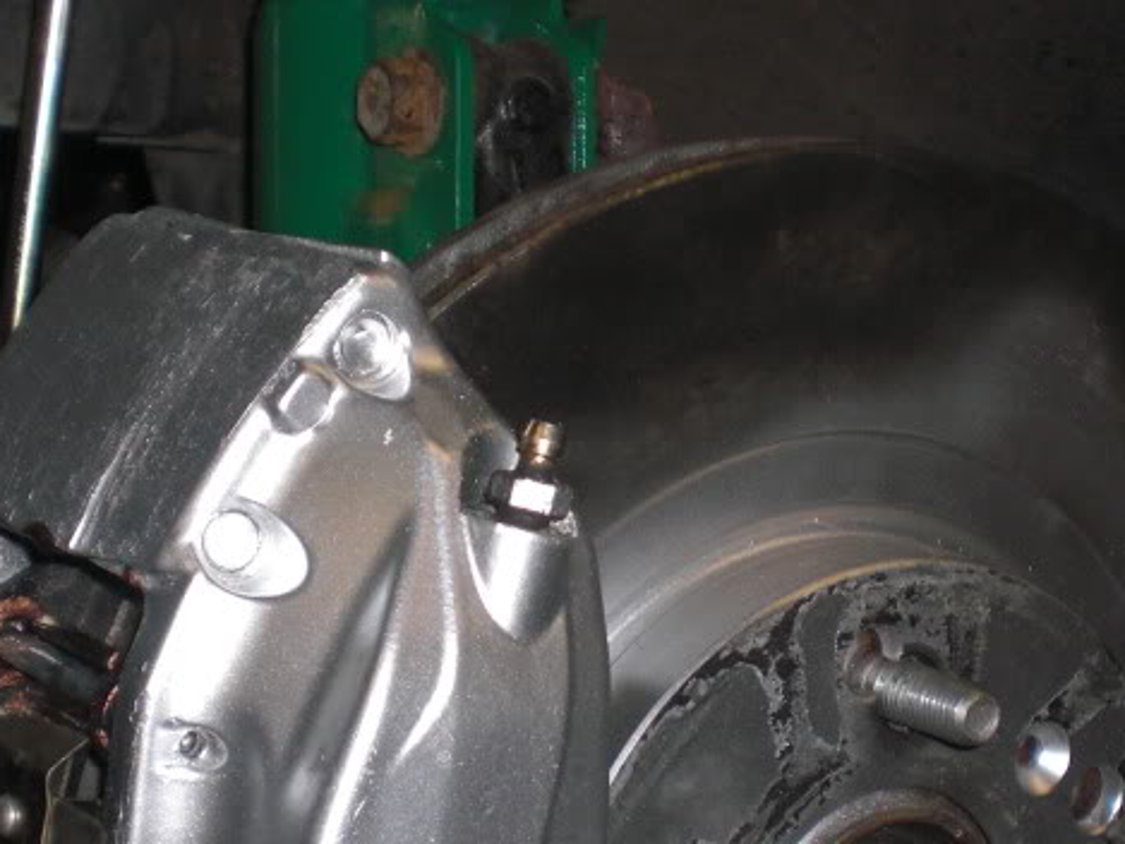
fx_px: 2698
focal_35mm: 83
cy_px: 595
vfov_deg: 17.7
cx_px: 568
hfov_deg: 23.6
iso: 100
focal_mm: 6.3
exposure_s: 1/60
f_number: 3.1
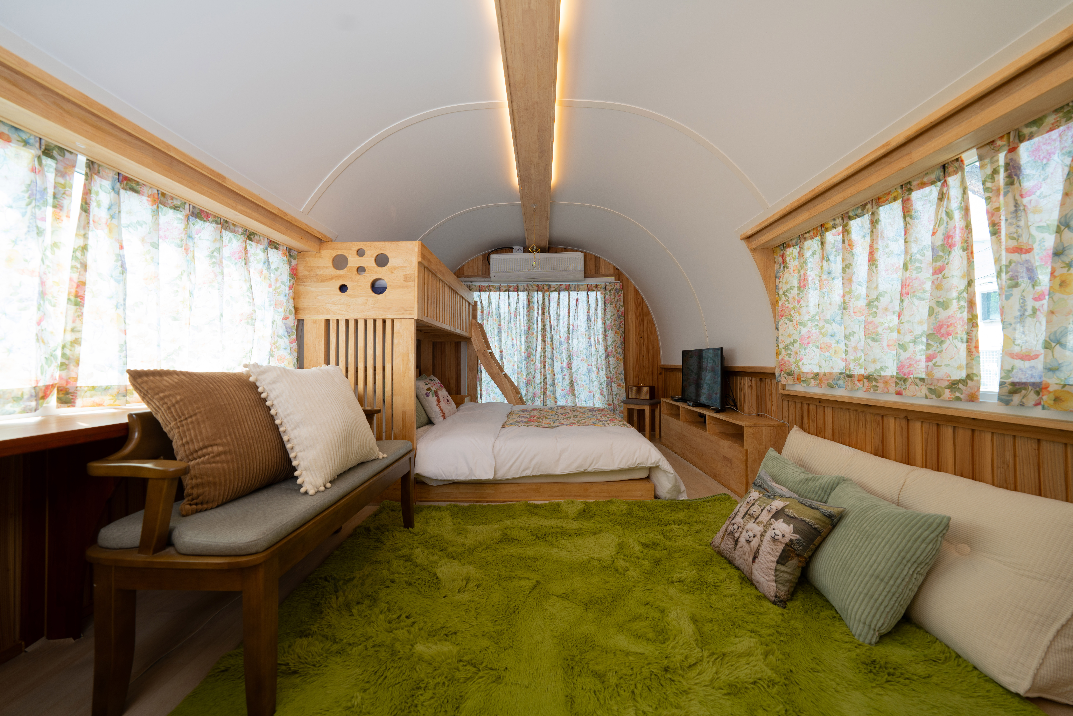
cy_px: 358
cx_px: 536
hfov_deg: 112.6
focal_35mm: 12
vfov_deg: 90.0
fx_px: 358
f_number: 5
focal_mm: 12
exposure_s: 1/20
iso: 100
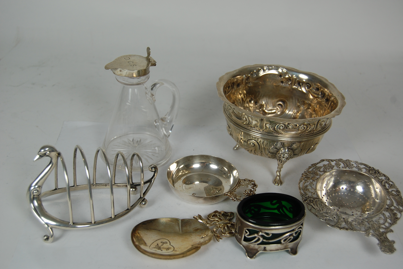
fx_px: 532
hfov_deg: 41.5
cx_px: 206
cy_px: 136
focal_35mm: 48
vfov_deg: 28.3
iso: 250
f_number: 5.6
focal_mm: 31
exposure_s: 1/125
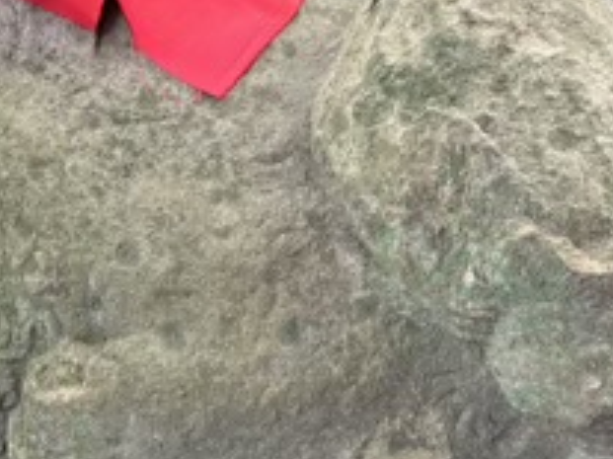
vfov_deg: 16.7
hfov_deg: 22.3
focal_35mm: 88
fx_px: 1557
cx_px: 275
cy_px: 173
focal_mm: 5.96
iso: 125
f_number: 1.6
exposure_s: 1/104
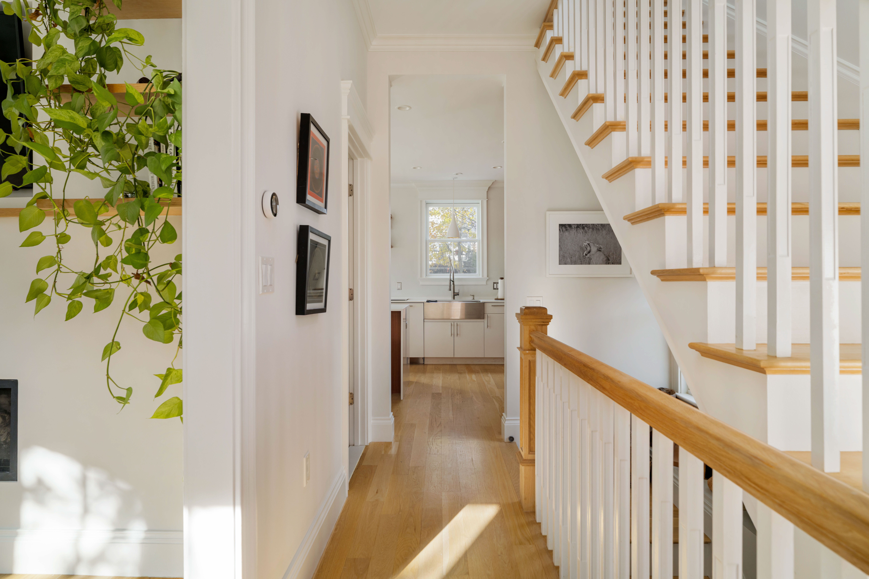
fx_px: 483
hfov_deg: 84.0
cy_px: 290
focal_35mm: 20
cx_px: 434
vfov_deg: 61.9
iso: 250
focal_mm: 20
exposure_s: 1/10
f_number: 7.1
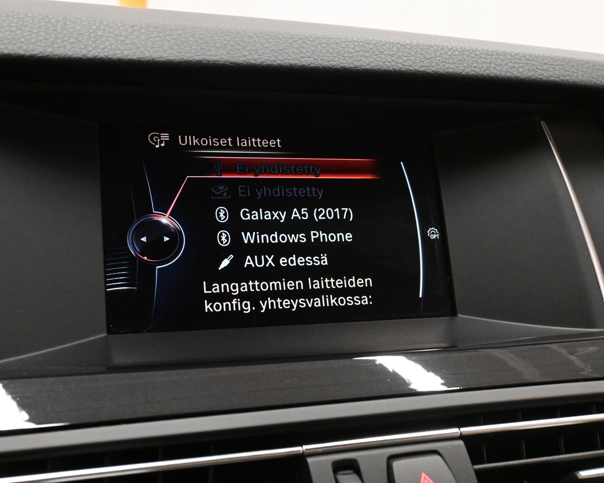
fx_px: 761
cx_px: 266
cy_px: 242
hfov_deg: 43.2
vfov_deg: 35.2
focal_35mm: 43
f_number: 9
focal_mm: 25
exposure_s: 1/60
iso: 8000
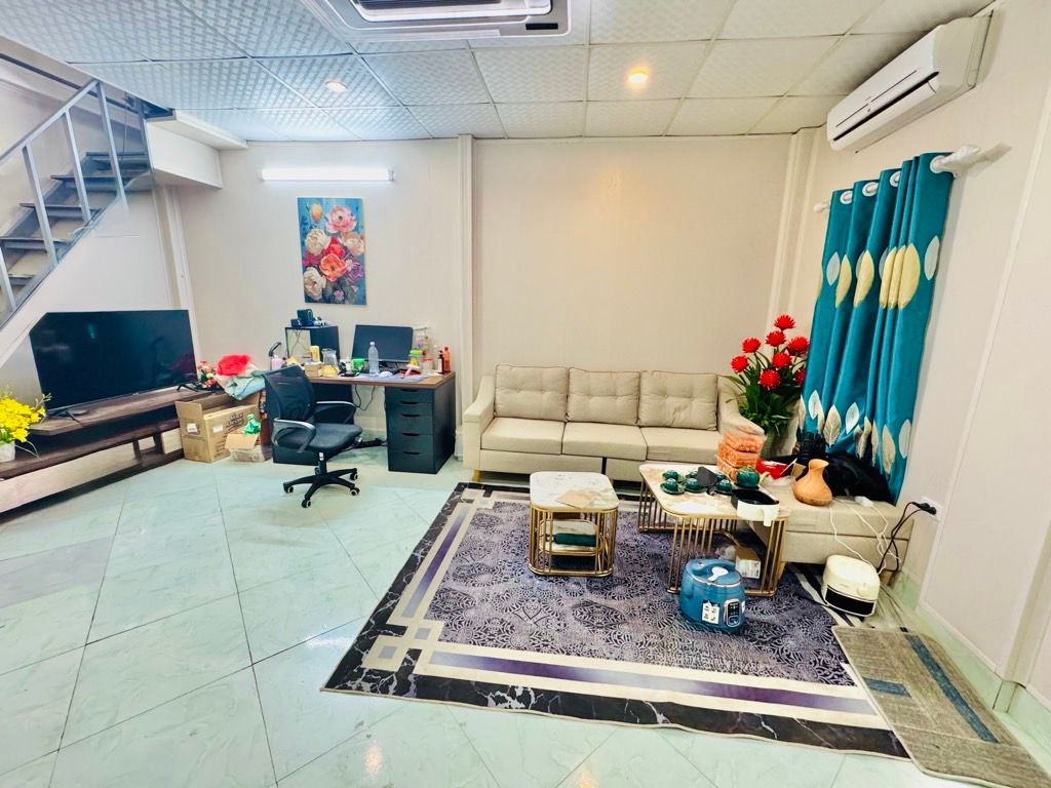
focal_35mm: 14
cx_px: 526
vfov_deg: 85.7
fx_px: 425
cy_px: 394
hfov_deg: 102.1
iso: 320
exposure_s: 1/100
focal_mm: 2.22
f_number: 2.2
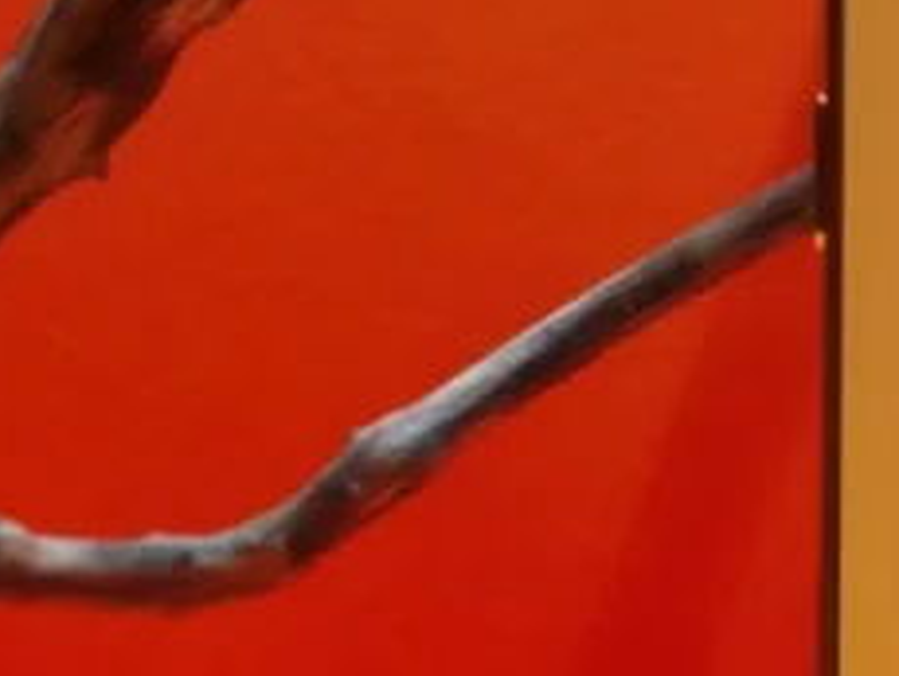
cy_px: 117
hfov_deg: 7.8
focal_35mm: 248
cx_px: 1470
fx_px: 6447
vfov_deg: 6.0
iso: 80
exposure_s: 1/100
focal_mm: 5.4
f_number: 1.6
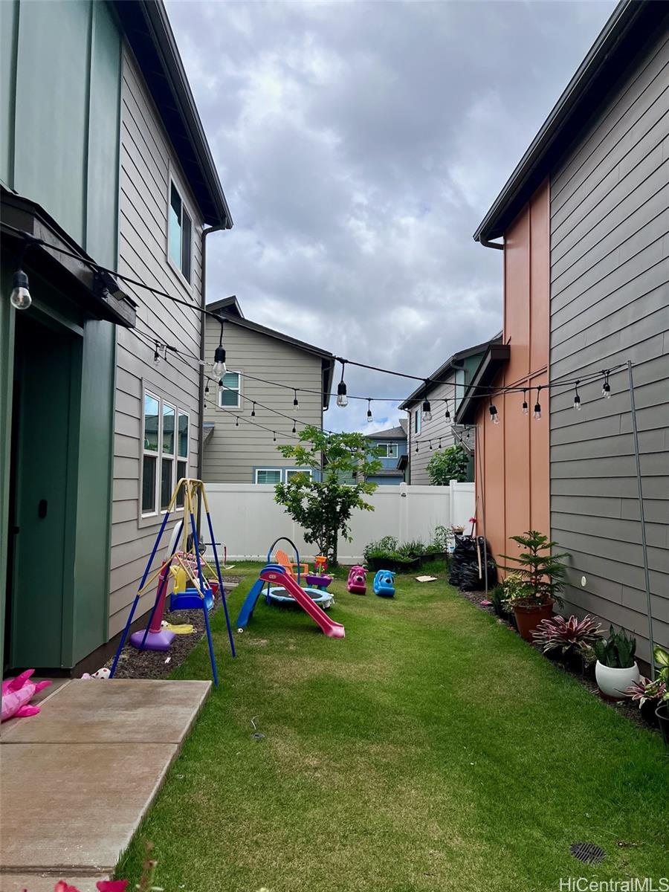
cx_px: 334
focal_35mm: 26
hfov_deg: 53.1
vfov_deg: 67.3
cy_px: 446
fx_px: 670
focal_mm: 5.7
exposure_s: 1/6579
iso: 50
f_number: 1.5
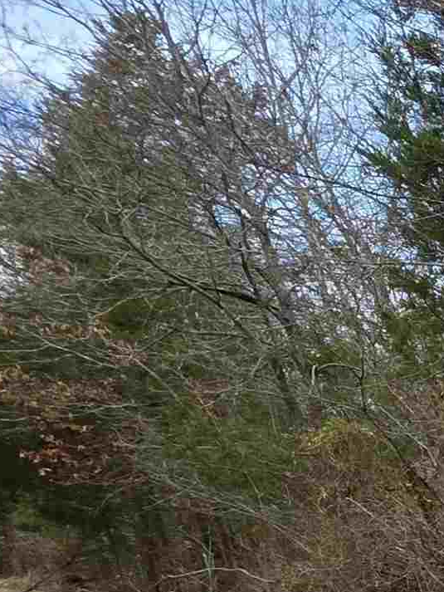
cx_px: 1171
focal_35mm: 56
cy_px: 697
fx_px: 957
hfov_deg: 13.5
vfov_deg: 29.8
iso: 40
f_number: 1.9
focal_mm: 2.2
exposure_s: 1/378
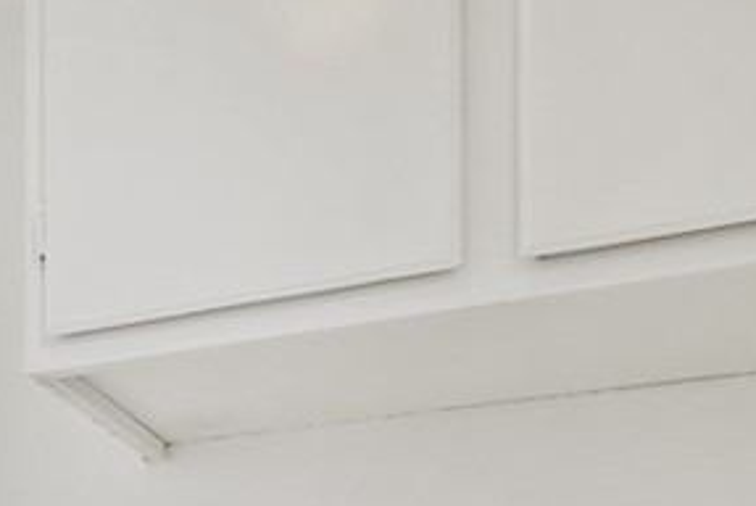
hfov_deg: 33.1
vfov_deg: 19.6
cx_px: 71
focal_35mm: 57
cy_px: 826
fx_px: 1198
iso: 400
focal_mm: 16
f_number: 5.6
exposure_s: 1/15
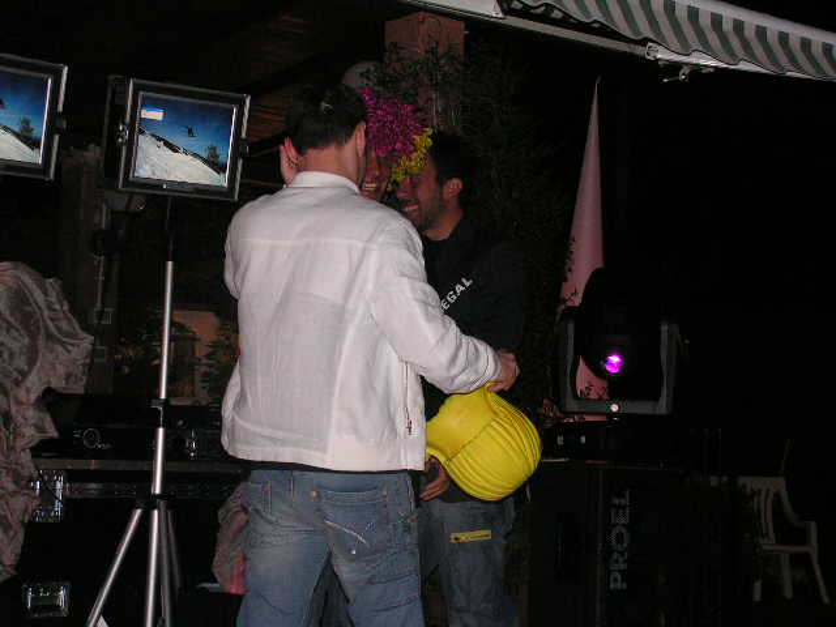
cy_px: 314
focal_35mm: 68
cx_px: 418
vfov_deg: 21.6
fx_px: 1642
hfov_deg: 28.6
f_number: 3.3
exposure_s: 1/80
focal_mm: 11.4
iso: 200
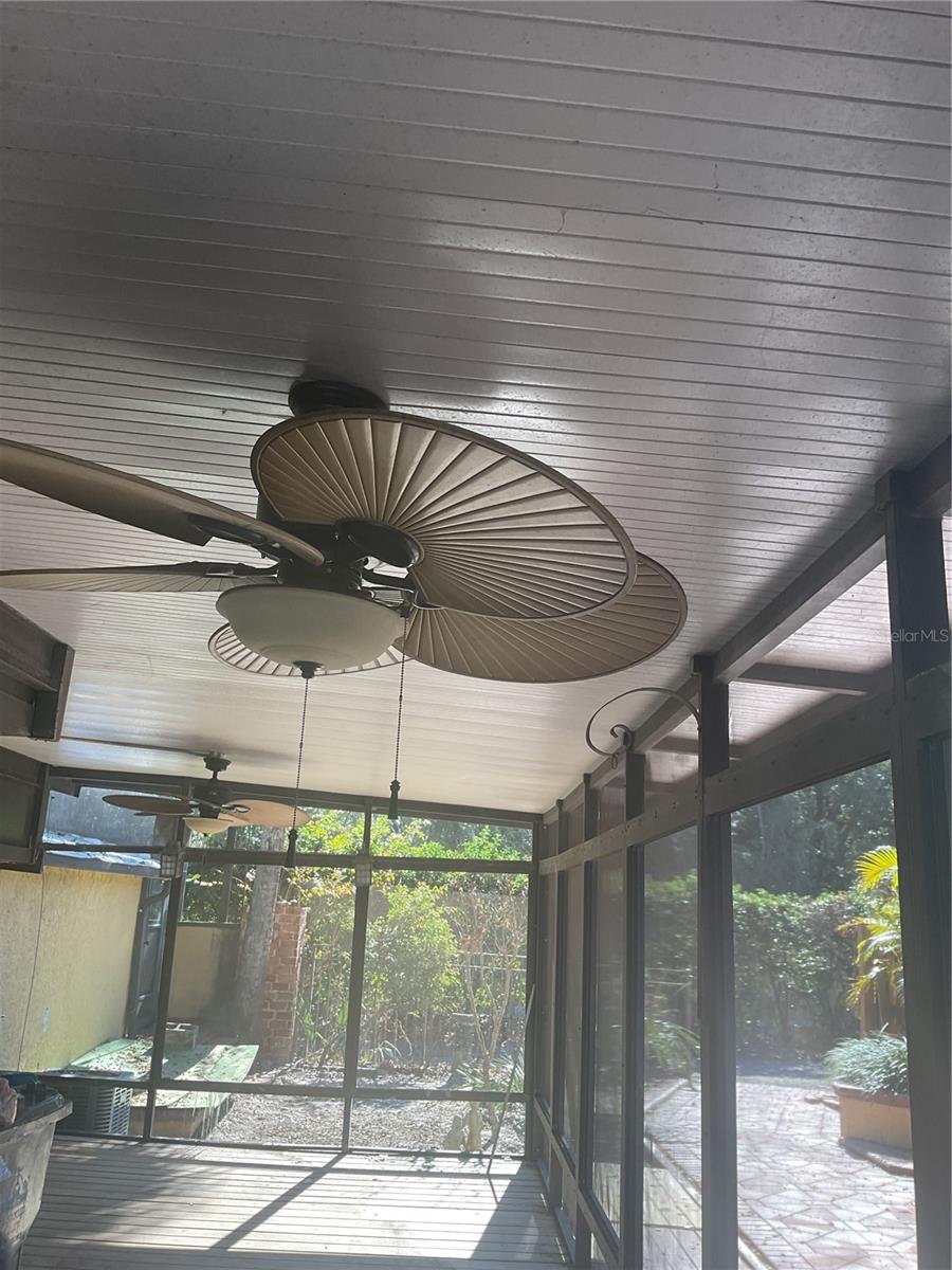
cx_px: 476
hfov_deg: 48.2
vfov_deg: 61.7
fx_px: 1063
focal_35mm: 29
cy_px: 635
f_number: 1.8
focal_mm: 3
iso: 25
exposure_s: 1/120
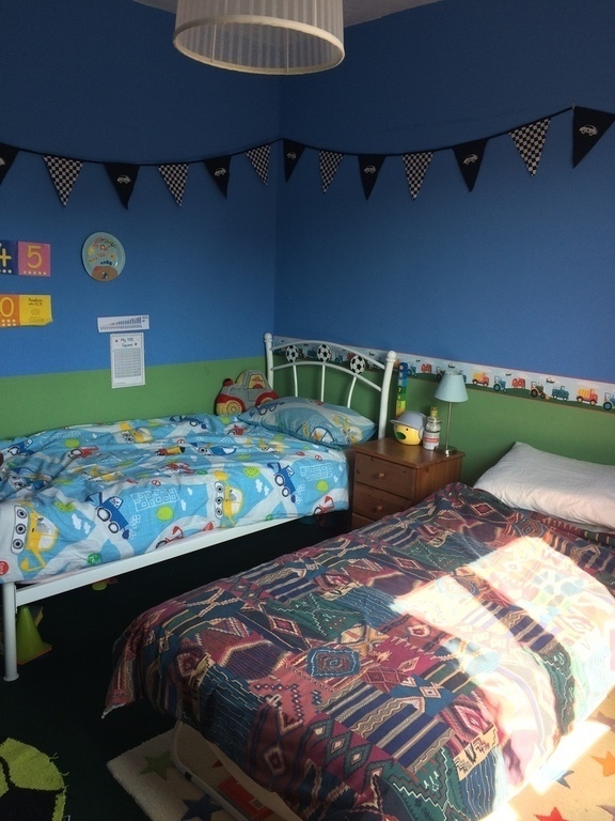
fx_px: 687
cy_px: 410
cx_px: 308
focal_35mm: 29
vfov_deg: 61.7
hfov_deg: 48.2
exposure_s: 1/100
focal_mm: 4.15
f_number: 2.2
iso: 64
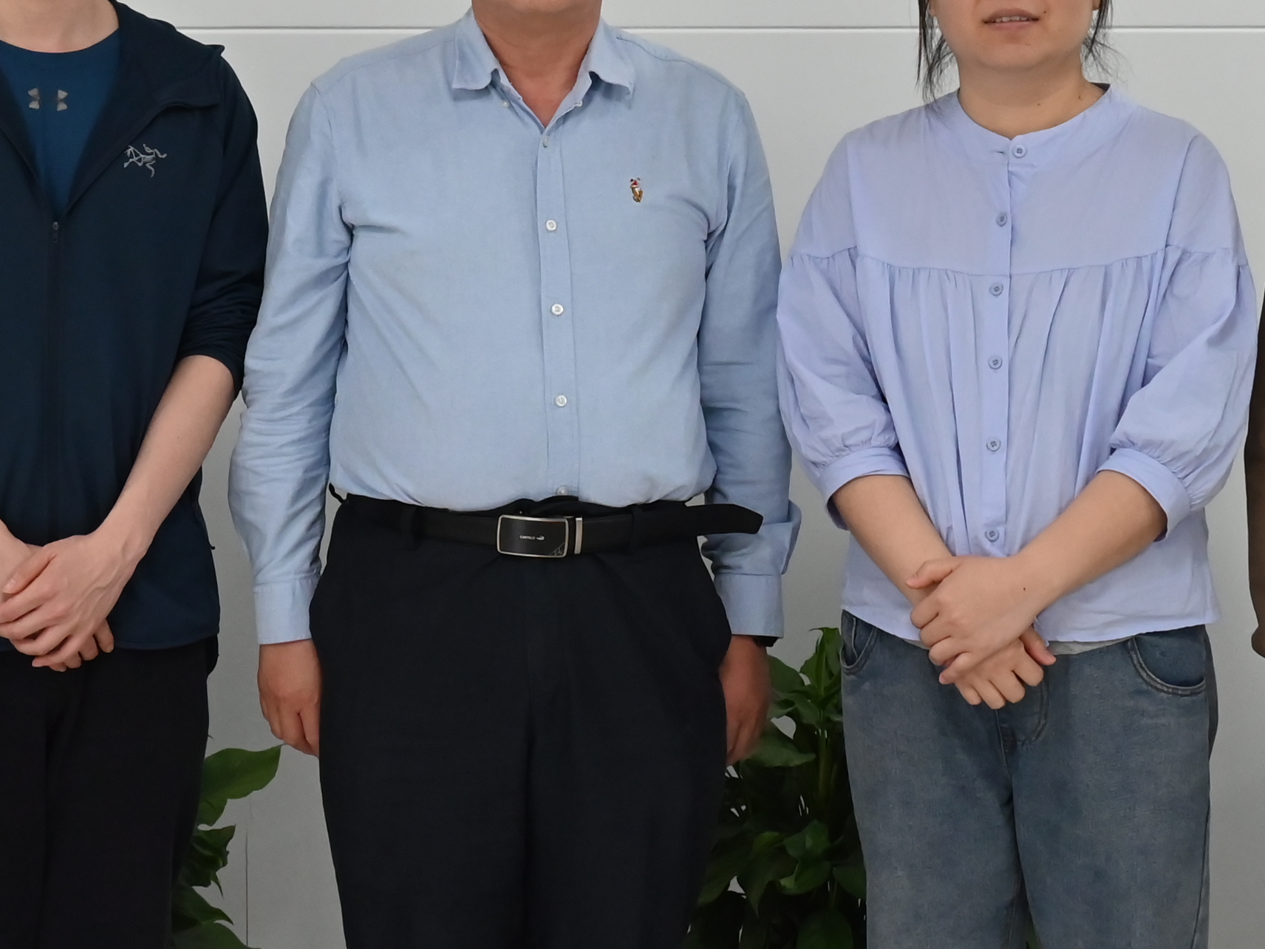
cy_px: 268
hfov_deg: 19.7
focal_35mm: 100
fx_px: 3643
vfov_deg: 14.8
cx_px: 484
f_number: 4.5
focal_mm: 29.5
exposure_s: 1/125
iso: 1800
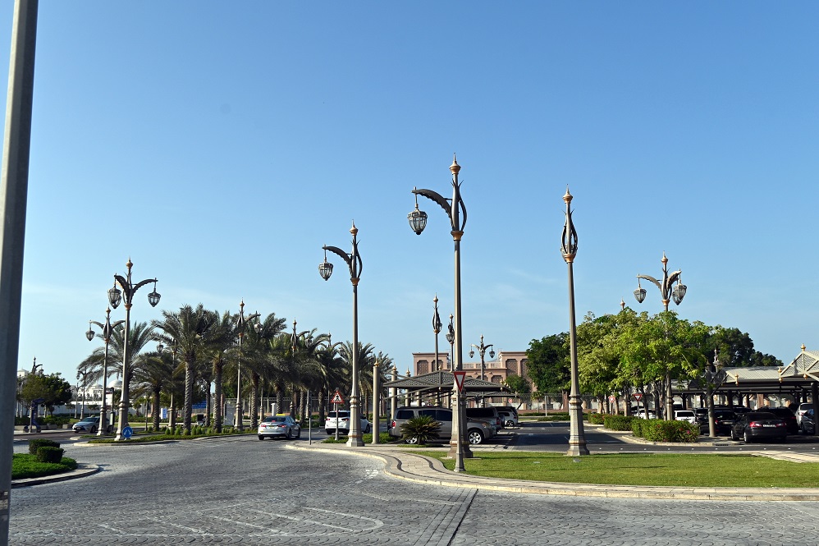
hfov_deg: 53.1
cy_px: 273
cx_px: 410
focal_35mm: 36
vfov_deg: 36.9
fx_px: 819
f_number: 8
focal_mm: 24
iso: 100
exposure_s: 1/400
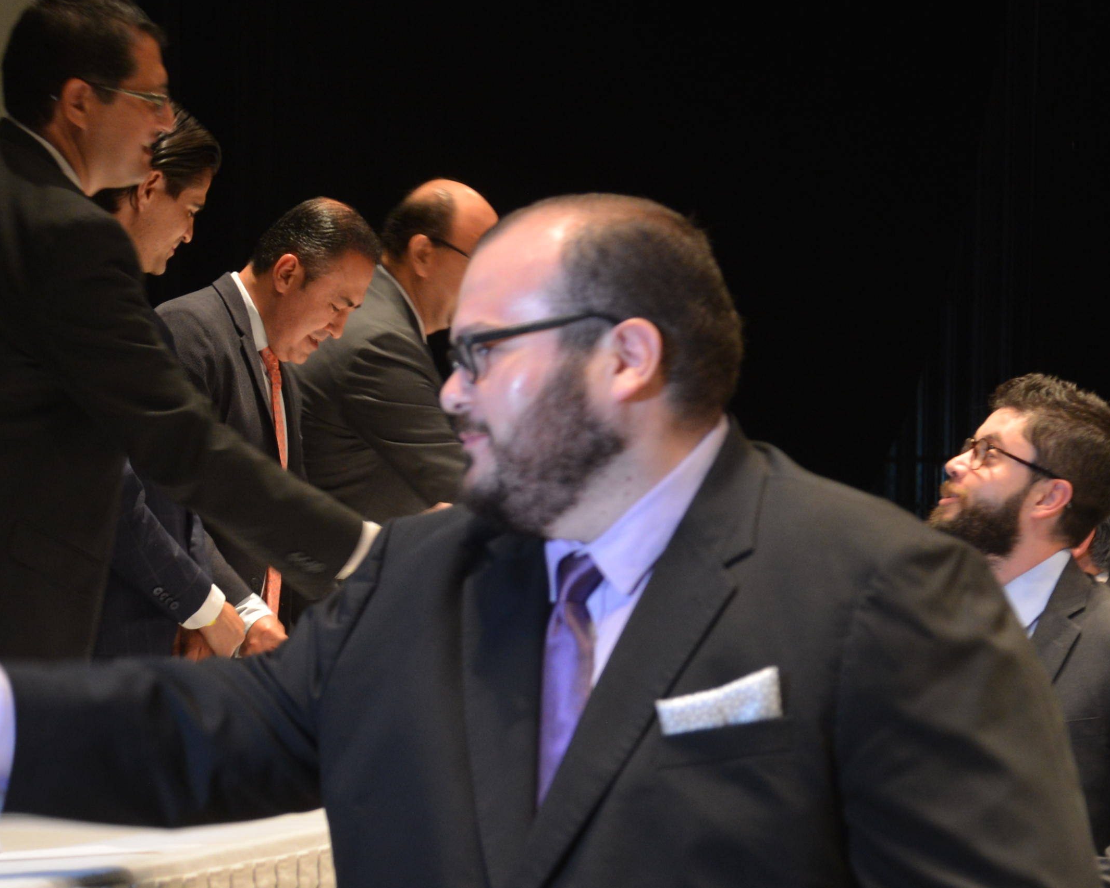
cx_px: 391
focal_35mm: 122
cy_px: 716
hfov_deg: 15.7
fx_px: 4008
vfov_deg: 12.6
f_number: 4.2
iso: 800
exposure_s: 1/40
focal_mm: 46
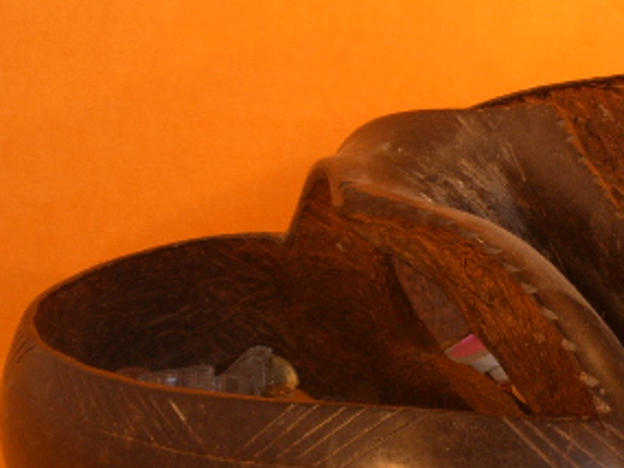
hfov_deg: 8.4
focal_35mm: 236
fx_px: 4256
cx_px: 525
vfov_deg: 6.3
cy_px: 267
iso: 60
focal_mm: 17.4
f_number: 4.8
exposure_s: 1/60
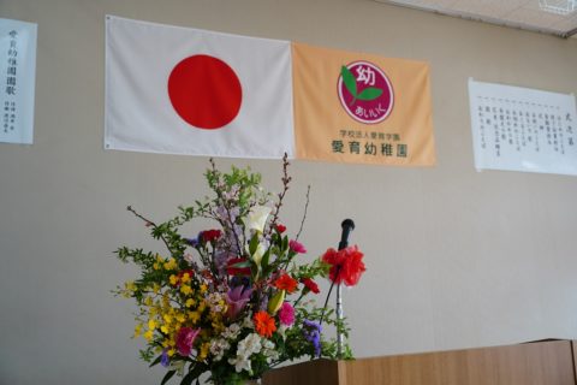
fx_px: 561
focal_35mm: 35
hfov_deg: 54.4
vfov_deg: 37.9
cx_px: 288
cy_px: 192
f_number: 3.5
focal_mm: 35
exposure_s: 1/30
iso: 100
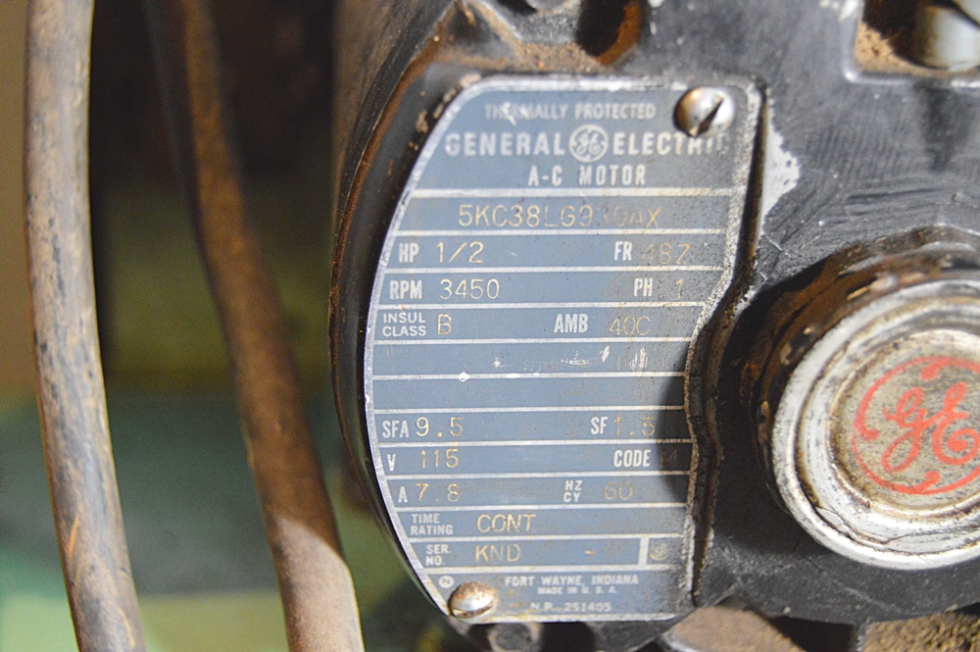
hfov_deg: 31.9
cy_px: 326
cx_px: 490
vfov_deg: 21.5
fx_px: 1714
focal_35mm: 63
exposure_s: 1/20
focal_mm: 42
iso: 3200
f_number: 5
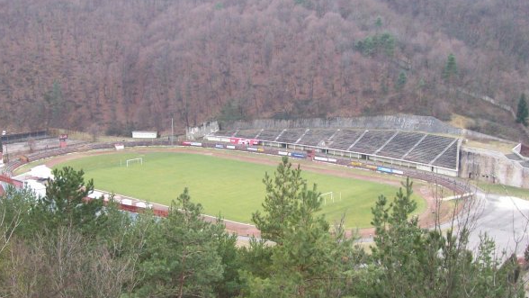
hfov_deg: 50.5
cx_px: 265
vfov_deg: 29.6
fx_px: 561
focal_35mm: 40
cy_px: 113
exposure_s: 1/113
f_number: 2.7
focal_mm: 6
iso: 200
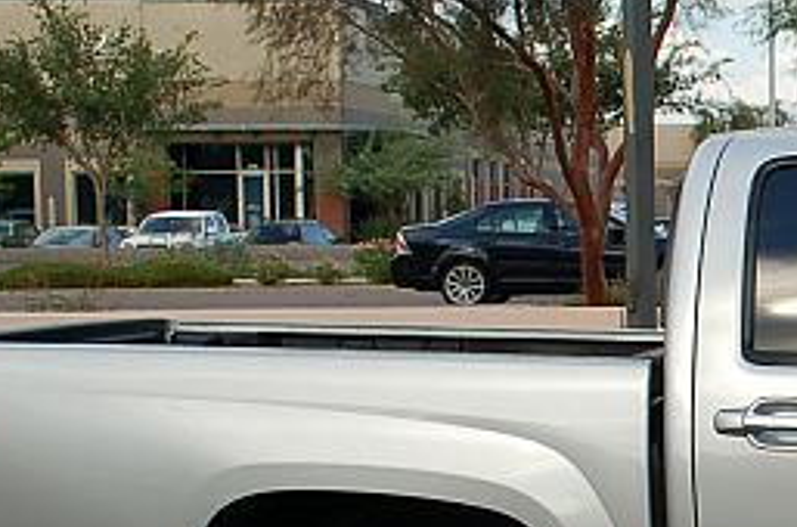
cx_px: 1002
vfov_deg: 12.1
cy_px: 397
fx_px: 2473
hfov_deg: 17.3
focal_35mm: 112
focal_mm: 24
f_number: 8
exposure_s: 1/250
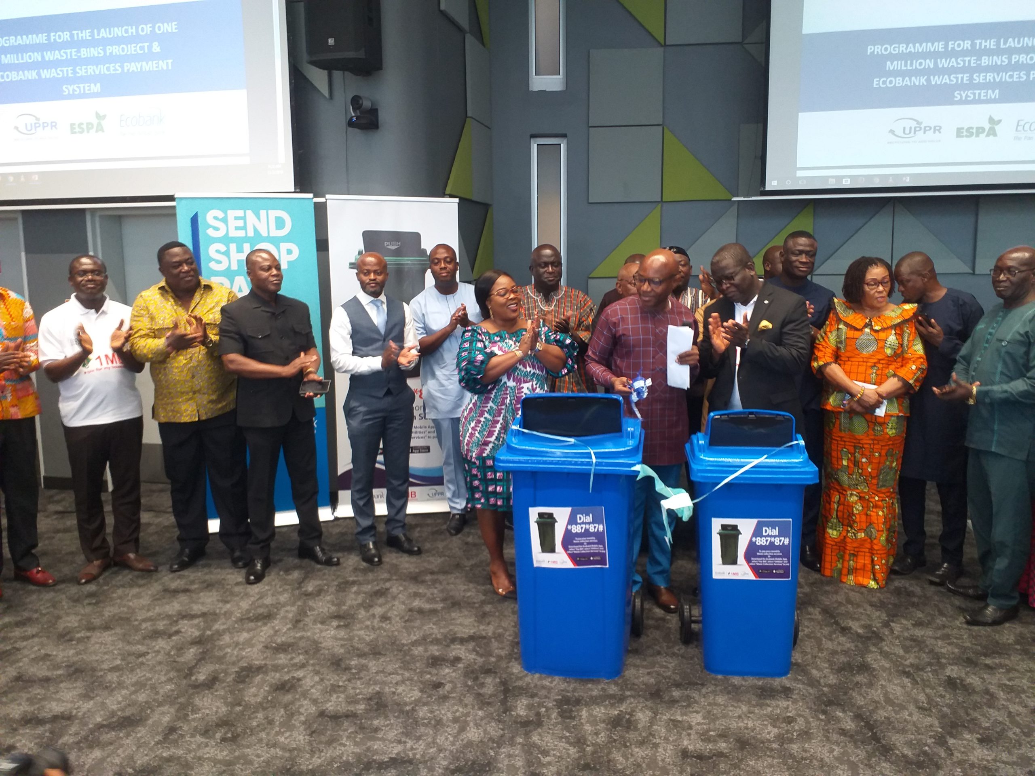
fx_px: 777
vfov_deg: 53.1
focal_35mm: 26
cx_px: 518
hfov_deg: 67.3
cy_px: 388
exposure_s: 1/33
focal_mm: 3.6
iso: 125
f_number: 1.9
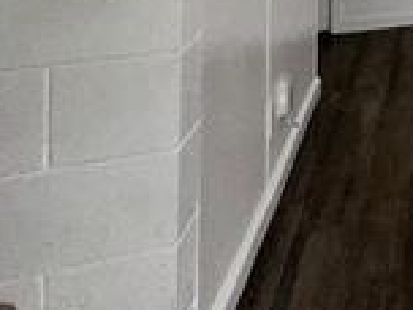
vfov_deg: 20.2
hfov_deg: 19.8
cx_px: 802
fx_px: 704
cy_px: -193
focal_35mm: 59
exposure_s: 1/120
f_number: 2.2
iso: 100
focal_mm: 2.22
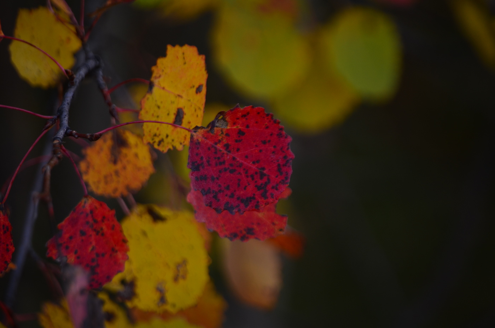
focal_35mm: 300
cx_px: 248
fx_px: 4116
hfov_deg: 6.9
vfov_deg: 4.6
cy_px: 164
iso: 250
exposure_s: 1/200
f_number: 5.6
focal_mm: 200
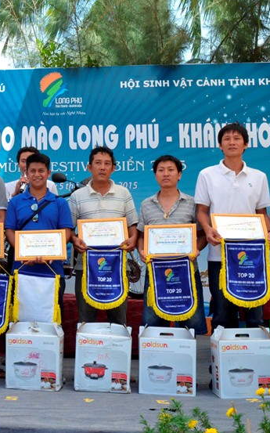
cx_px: -12
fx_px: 601
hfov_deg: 24.0
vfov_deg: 39.5
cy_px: 185
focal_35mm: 51
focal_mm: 18
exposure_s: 1/30
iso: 100
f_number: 10
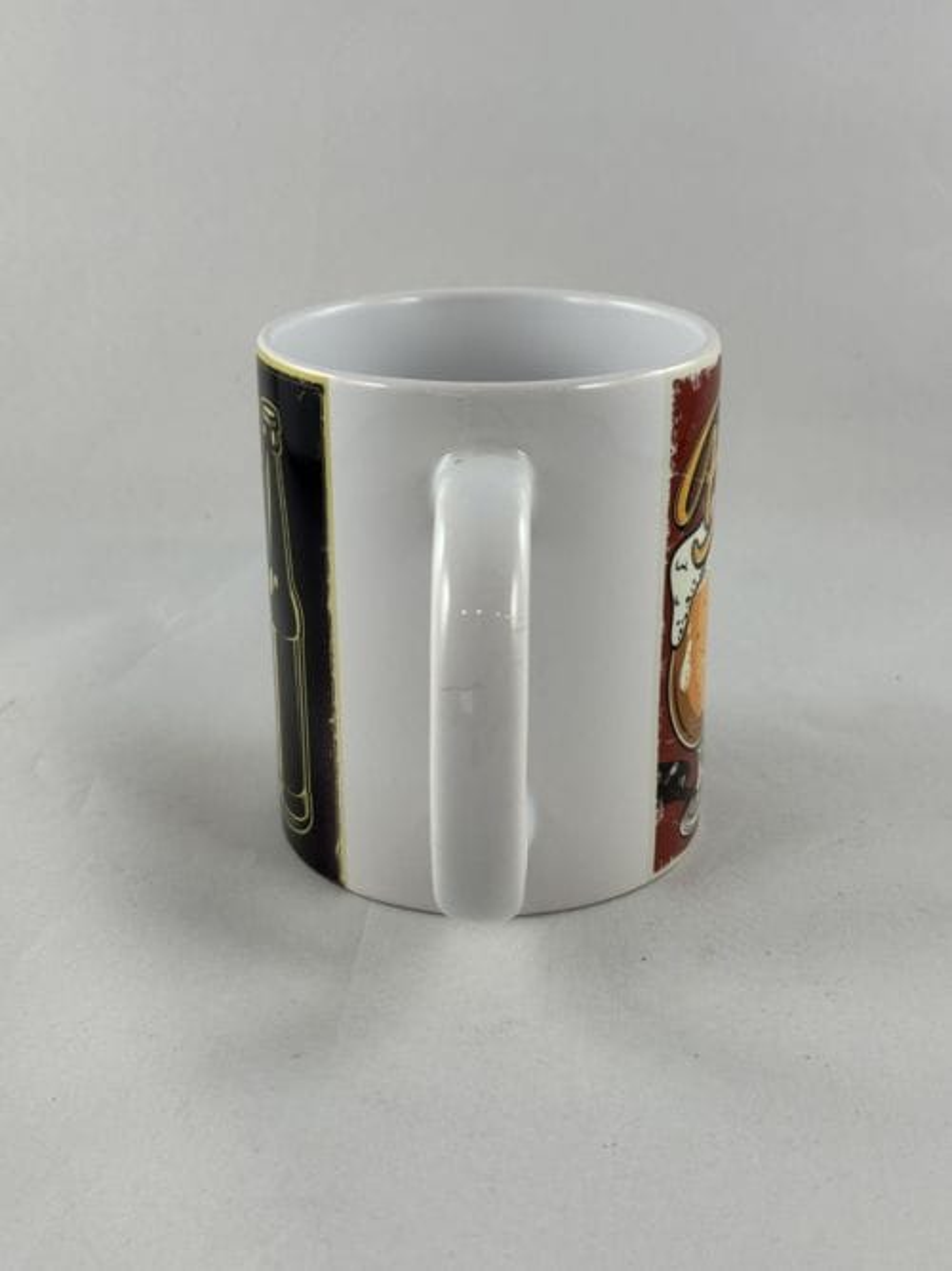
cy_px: 636
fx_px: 1761
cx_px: 476
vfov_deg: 39.7
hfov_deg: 30.3
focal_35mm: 48
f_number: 1.78
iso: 64
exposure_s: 1/146
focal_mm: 6.86
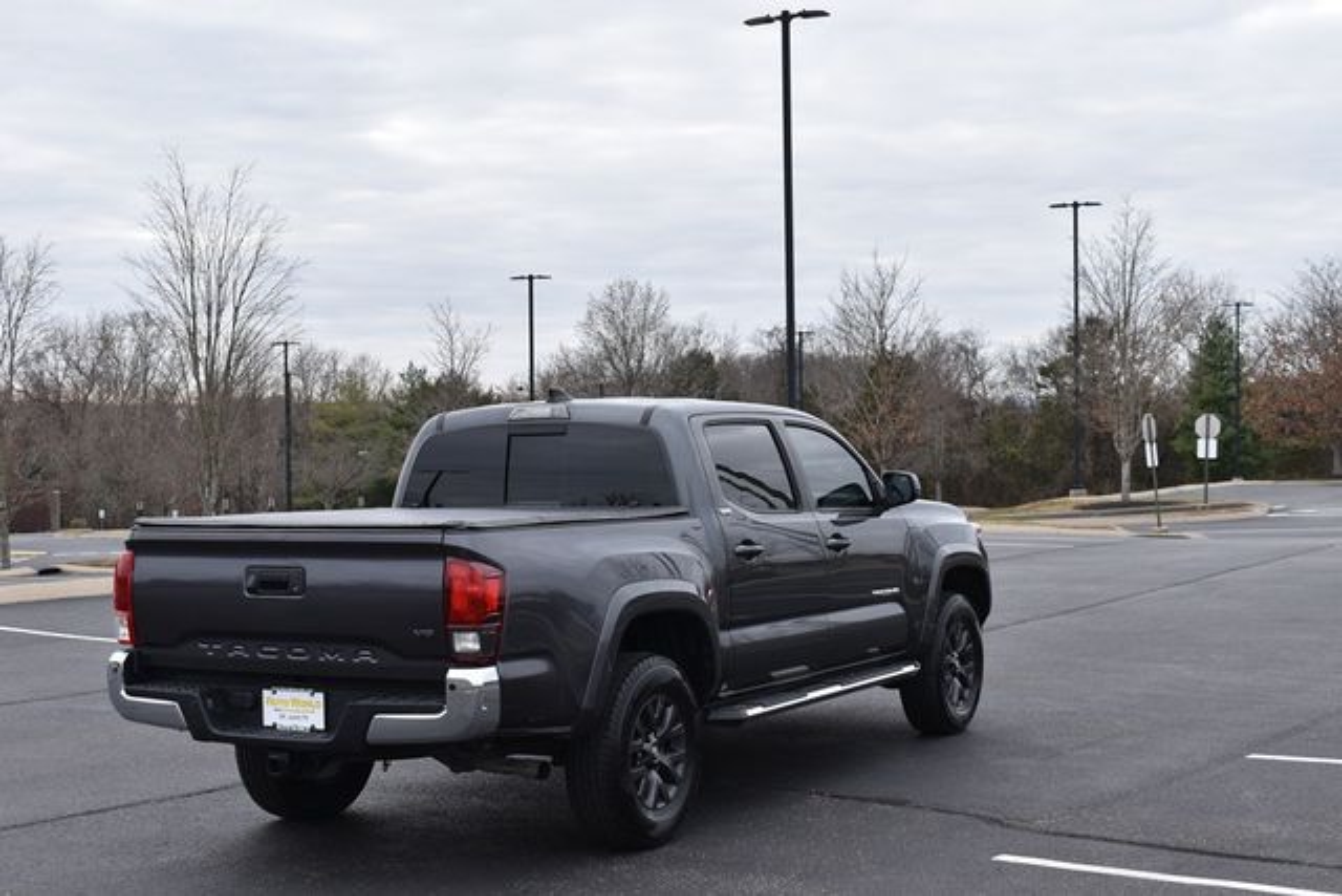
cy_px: 448
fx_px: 1957
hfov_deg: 37.8
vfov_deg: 25.8
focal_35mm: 52
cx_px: 671
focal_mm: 35
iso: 200
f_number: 8
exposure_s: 1/250
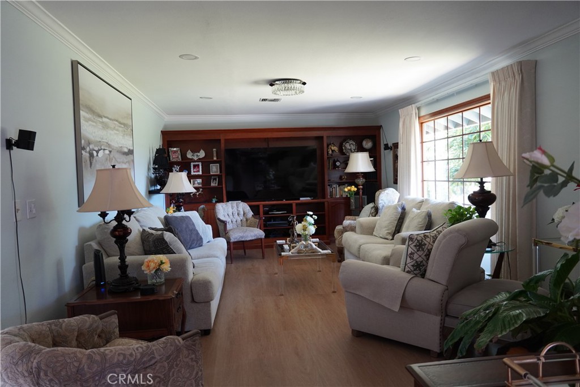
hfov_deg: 67.4
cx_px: 290
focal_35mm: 27
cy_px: 194
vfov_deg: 47.9
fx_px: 435
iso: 500
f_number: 3.5
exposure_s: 1/30
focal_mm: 18
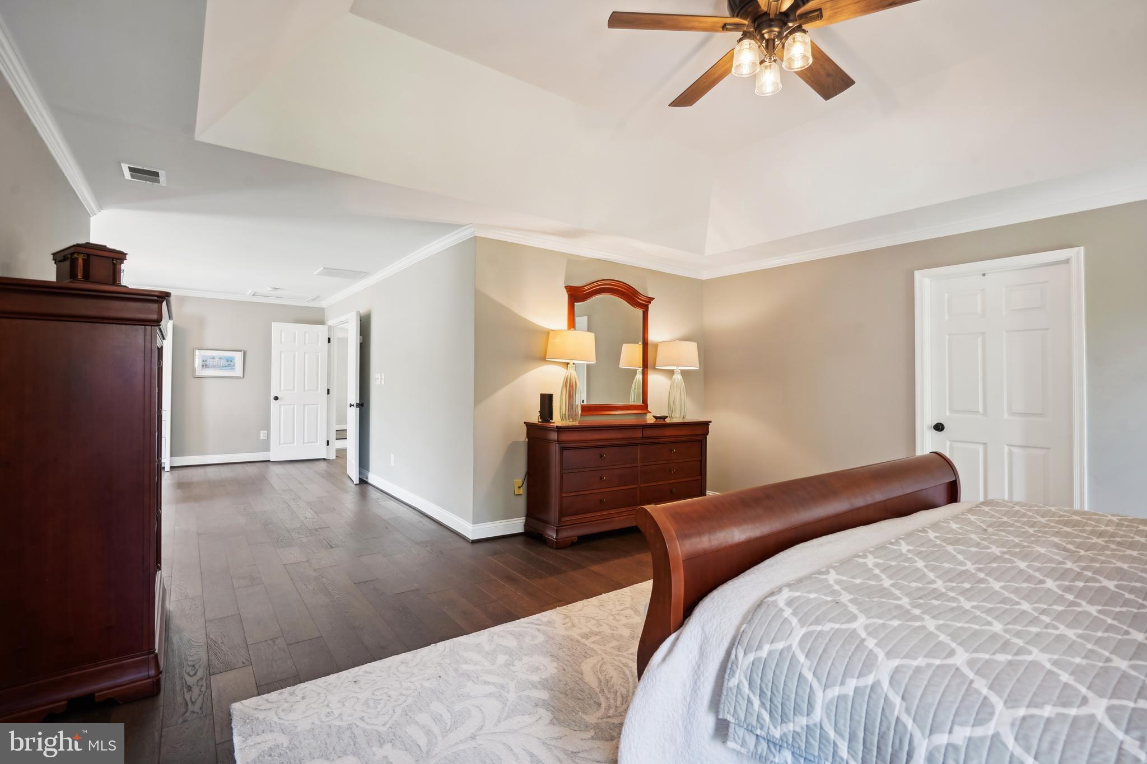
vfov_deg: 73.7
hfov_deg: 96.7
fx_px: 510
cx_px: 574
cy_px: 382
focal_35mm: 16
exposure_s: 1/2
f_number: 8
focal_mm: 16
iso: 100
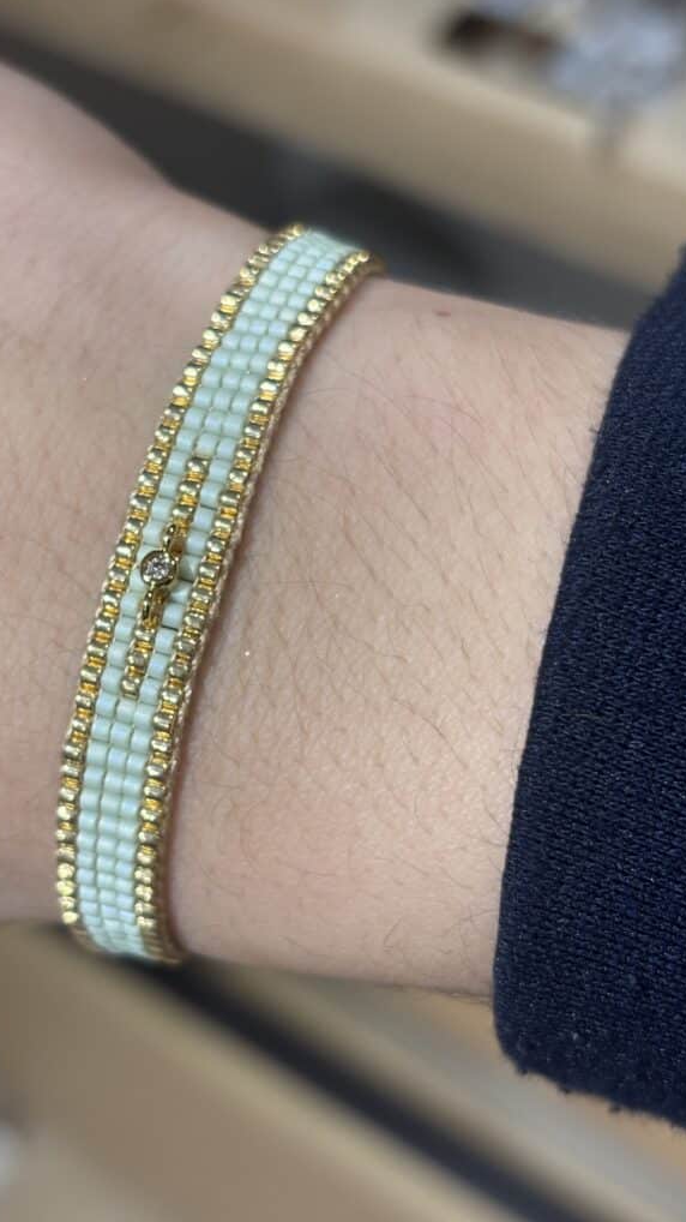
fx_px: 1845
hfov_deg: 21.0
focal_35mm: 57
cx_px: 259
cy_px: 609
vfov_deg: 36.6
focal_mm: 5.96
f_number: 1.6
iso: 32
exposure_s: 1/100
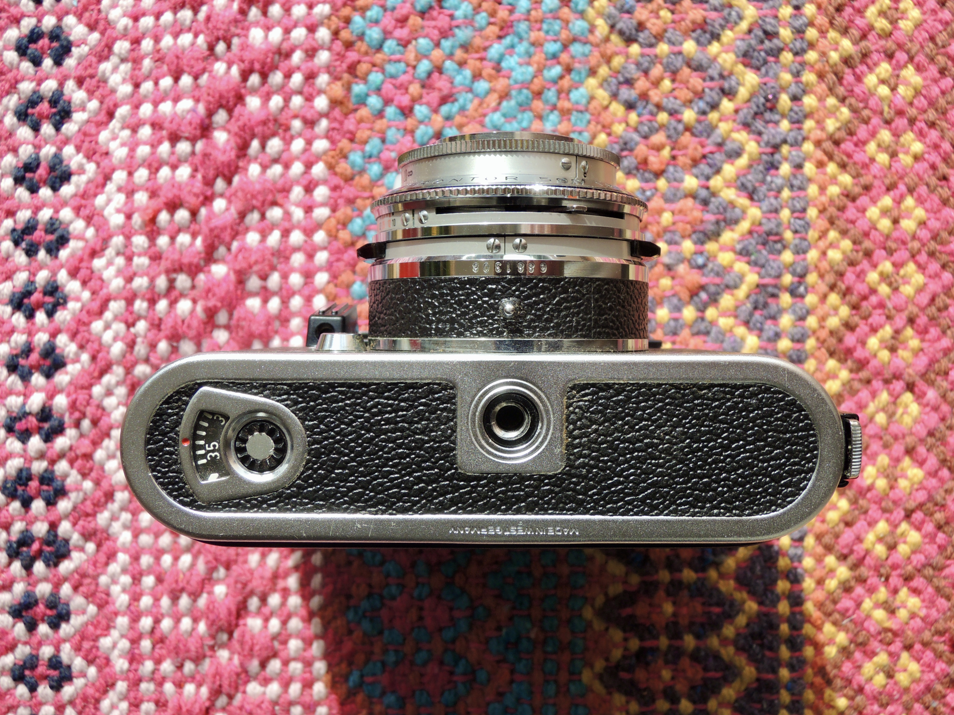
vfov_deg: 39.7
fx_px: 992
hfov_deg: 51.4
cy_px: 360
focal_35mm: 36
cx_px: 484
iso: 100
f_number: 3.2
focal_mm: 6.3
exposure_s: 1/500
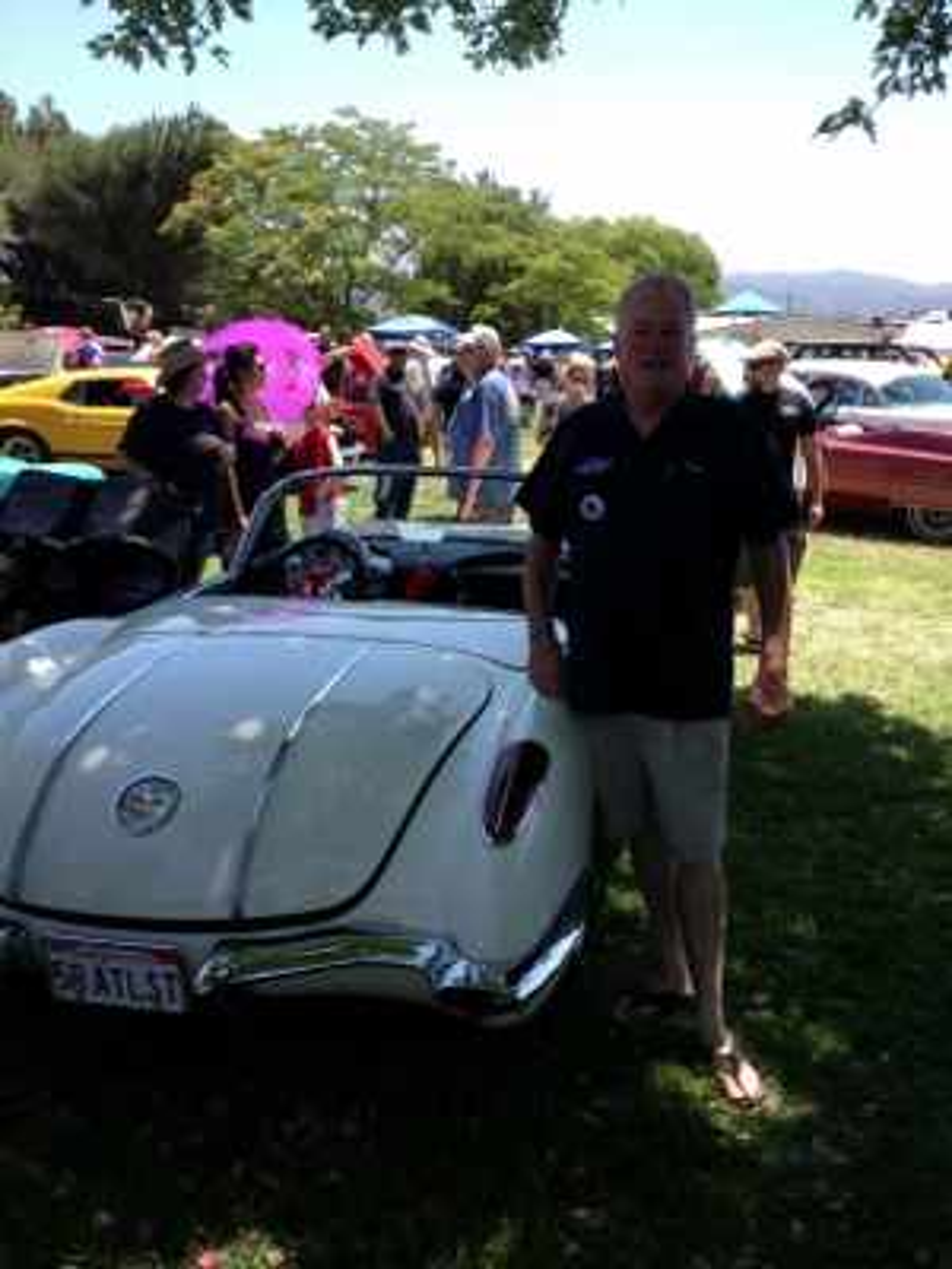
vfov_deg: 52.6
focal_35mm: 35
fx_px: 1283
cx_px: 476
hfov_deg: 40.7
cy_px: 634
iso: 50
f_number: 2.4
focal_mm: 4.28
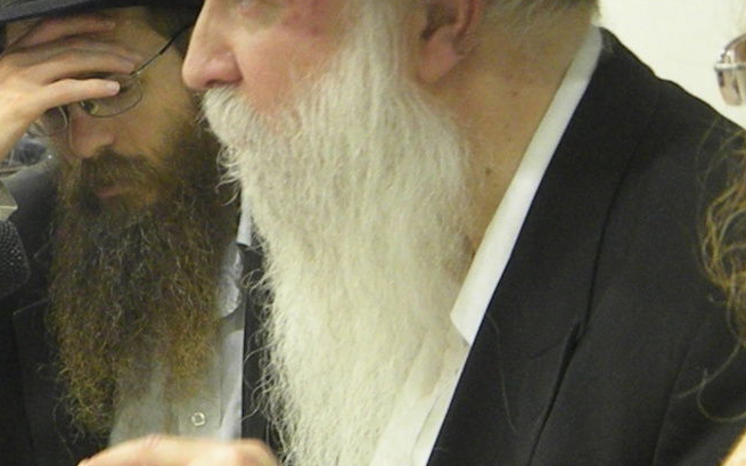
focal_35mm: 184
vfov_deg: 7.1
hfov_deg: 11.4
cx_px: 212
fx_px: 3740
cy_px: 197
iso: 1094
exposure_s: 1/49.6
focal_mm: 20.1
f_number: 4.7
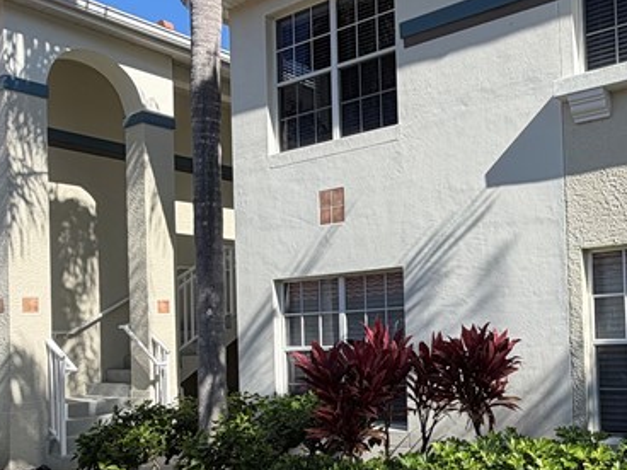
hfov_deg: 45.7
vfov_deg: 36.4
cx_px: 491
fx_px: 706
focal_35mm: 39
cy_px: 313
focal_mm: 2.22
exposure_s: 1/770
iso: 32
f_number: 2.2
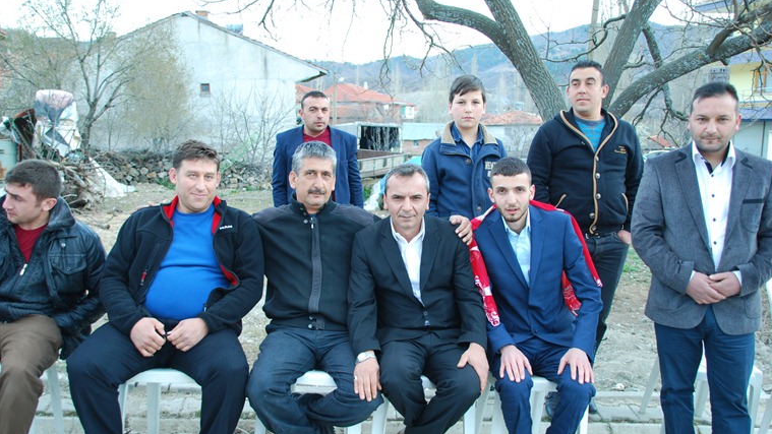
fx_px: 716
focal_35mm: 35
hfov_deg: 56.6
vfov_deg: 33.7
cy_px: 242
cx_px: 390
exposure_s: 1/30
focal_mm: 22
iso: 250
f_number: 3.8
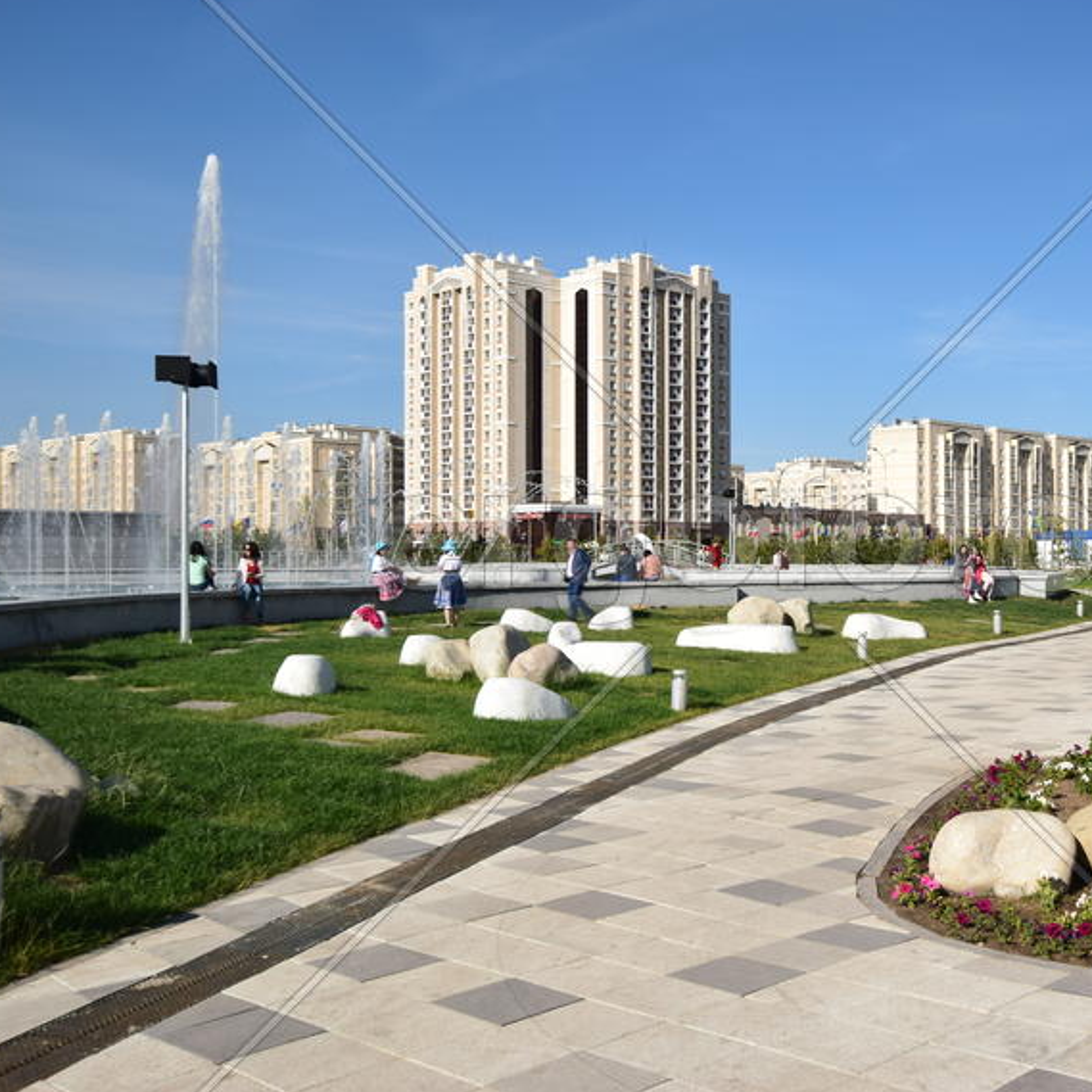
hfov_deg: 42.1
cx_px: 750
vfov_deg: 42.8
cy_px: 543
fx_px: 1392
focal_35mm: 39
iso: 100
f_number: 11
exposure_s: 1/125
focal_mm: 20
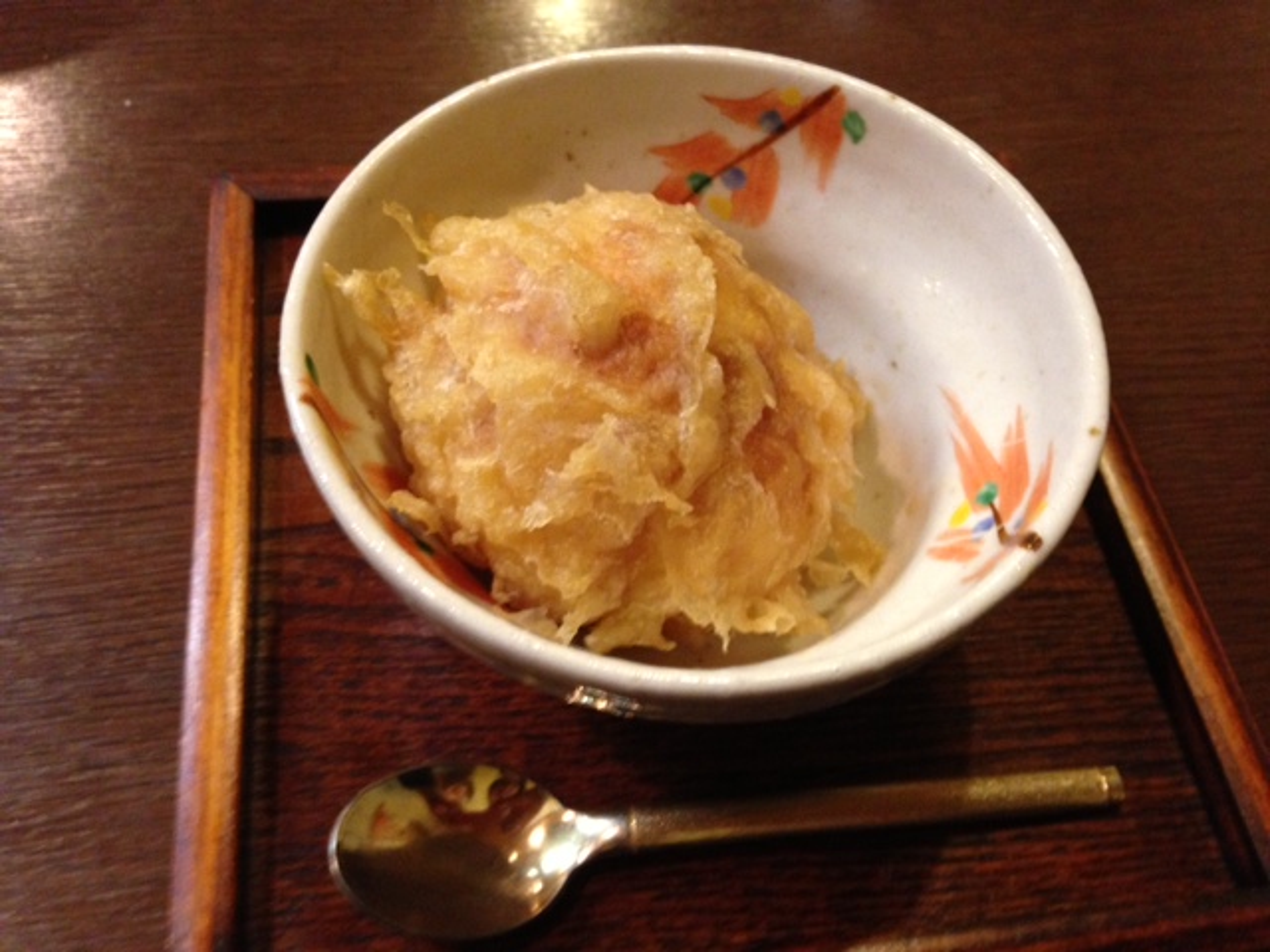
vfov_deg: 42.9
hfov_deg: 55.4
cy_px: 476
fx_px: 1211
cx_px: 635
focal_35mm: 33
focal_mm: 4.13
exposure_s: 1/15
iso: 400
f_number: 2.4
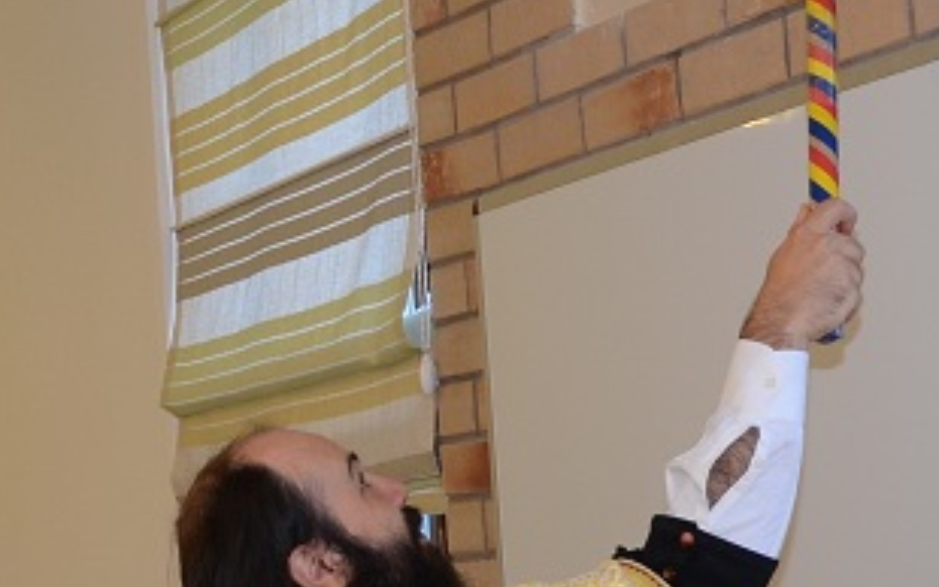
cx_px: 79
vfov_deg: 10.6
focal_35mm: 124
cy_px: 360
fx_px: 3174
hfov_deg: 16.6
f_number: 5
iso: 250
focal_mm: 21
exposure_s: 1/60
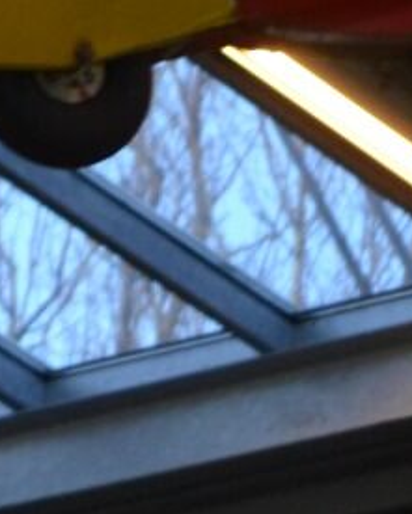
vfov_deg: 3.4
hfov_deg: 2.6
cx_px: -1445
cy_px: 135
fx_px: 8736
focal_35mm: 573
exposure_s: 1/40
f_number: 4.5
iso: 400
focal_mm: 55
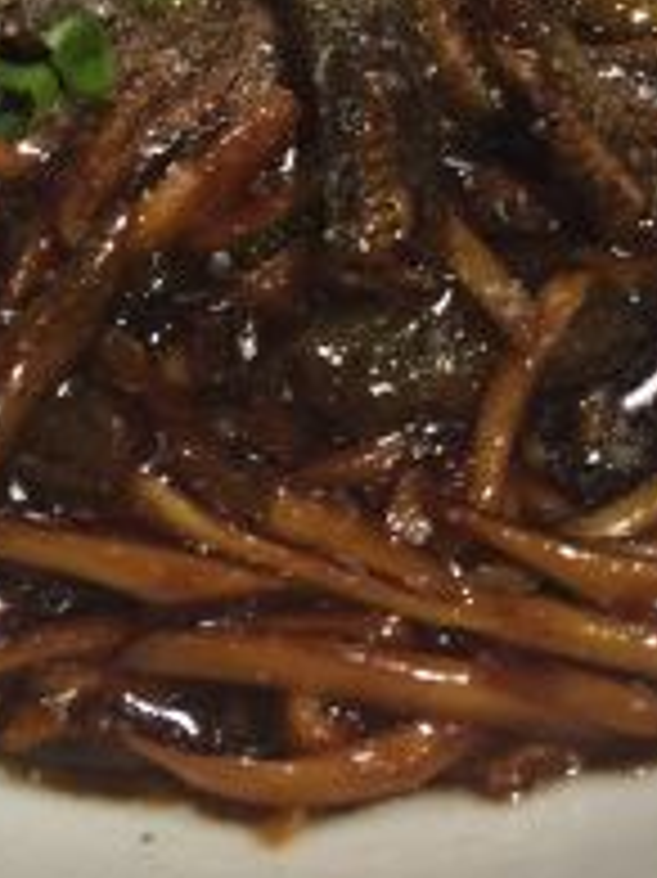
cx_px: 322
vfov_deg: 17.7
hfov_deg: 14.2
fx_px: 2635
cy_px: -261
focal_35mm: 104
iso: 40
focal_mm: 4.15
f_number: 2.2
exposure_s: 1/17
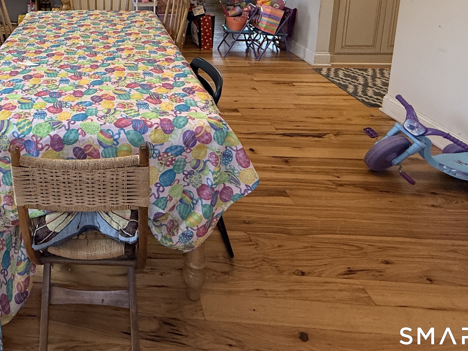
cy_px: 1
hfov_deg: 57.0
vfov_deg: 42.9
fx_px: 379
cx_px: 71
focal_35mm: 28
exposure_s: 1/120
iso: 250
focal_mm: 2.22
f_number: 2.2
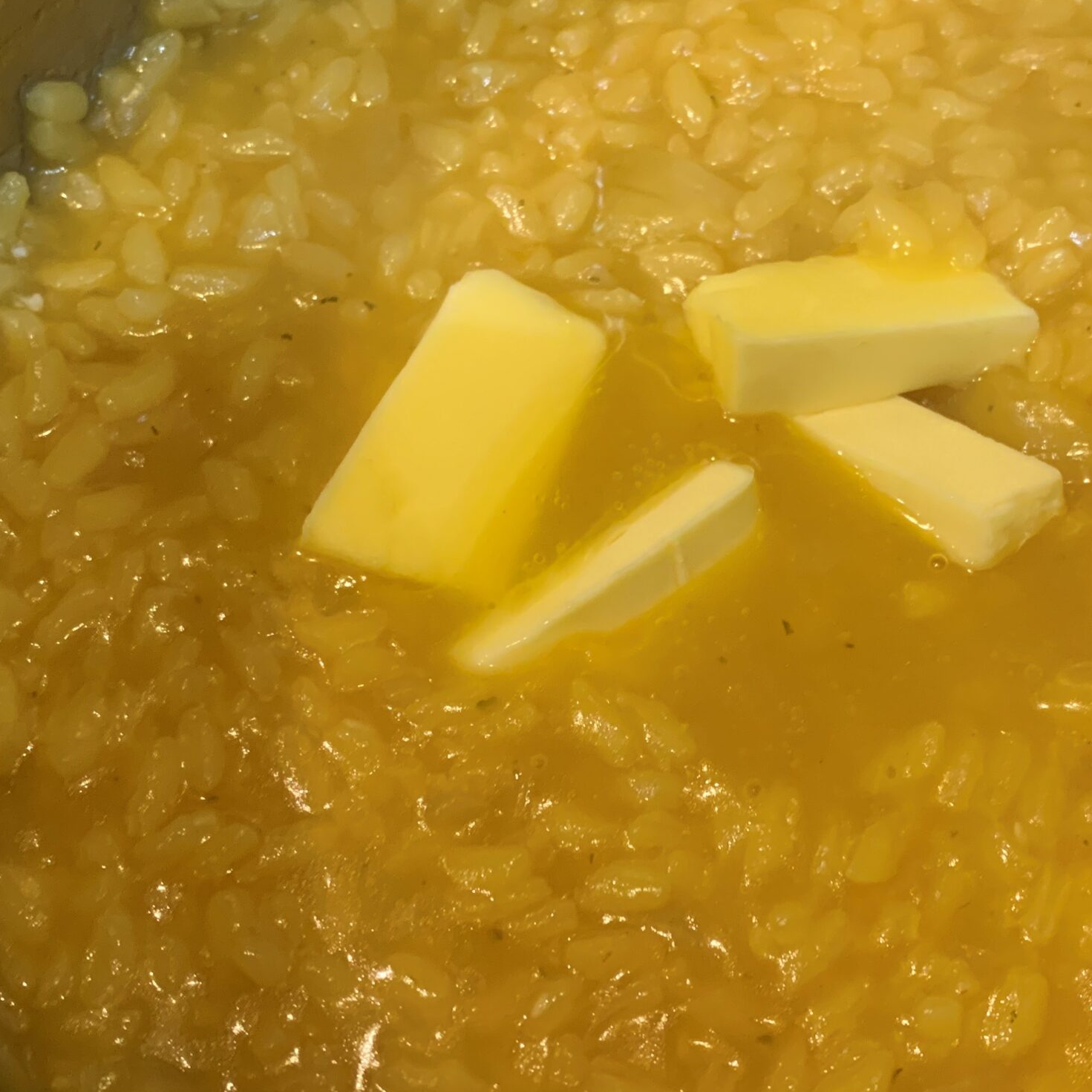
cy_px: 563
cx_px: 713
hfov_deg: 41.4
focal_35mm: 40
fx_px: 1428
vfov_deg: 41.9
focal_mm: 4.25
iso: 200
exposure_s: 1/50
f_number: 1.8
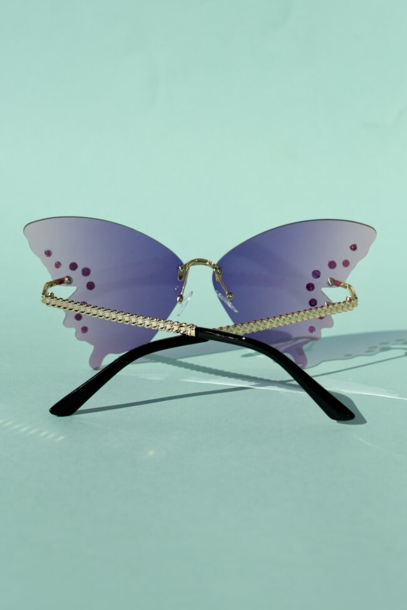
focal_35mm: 52
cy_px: 305
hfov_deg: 26.0
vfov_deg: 38.2
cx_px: 204
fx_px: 882
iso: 160
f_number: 6.3
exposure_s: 1/3200
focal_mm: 35
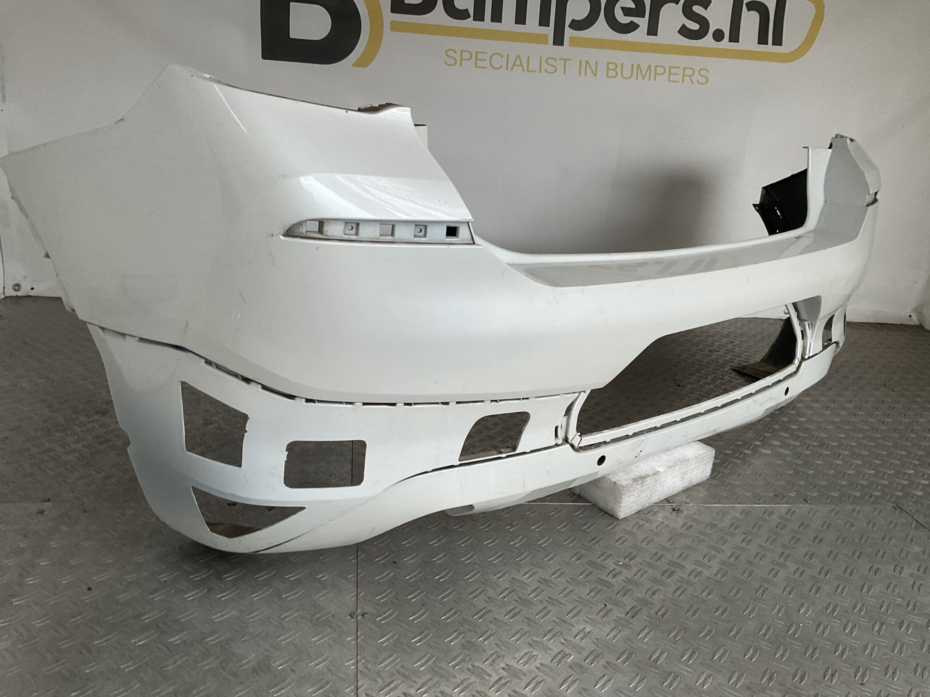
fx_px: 779
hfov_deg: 61.7
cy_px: 348
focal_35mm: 29
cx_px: 465
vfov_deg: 48.2
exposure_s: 1/50
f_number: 1.8
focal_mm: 3
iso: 125
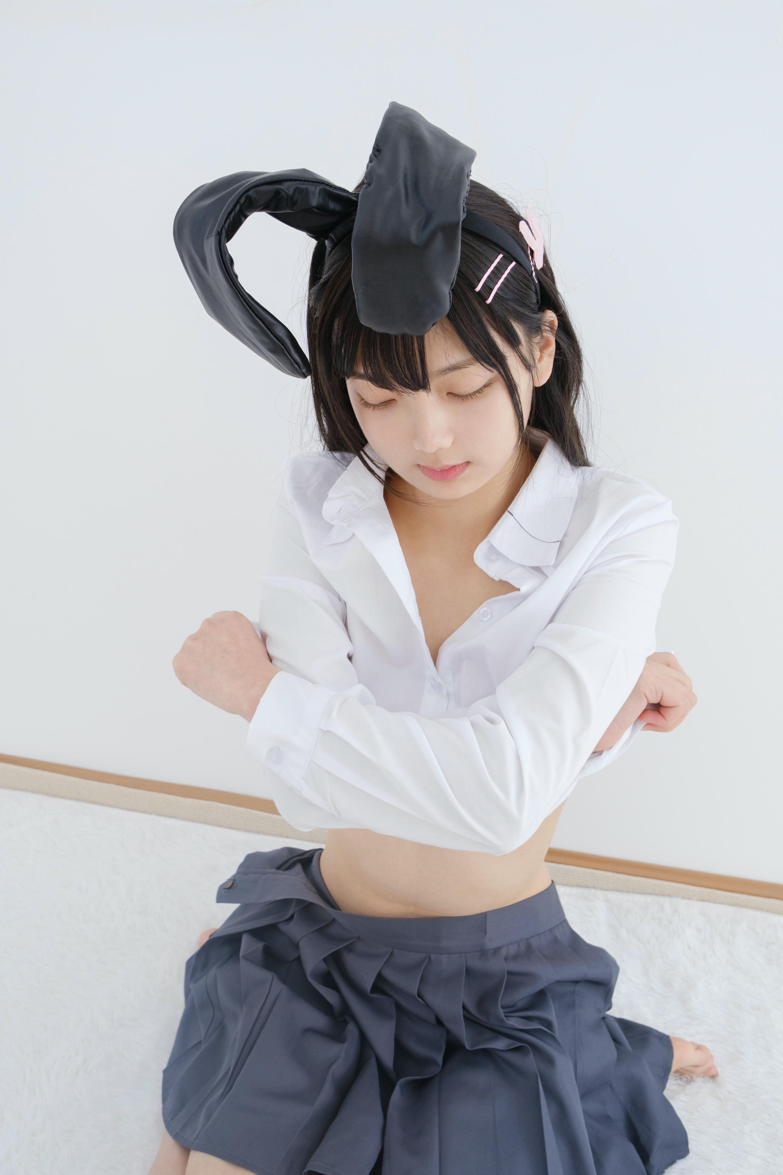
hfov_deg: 37.9
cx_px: 392
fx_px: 1142
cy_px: 588
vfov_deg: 54.4
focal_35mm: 35
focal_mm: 23
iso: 160
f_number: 6.4
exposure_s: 1/80
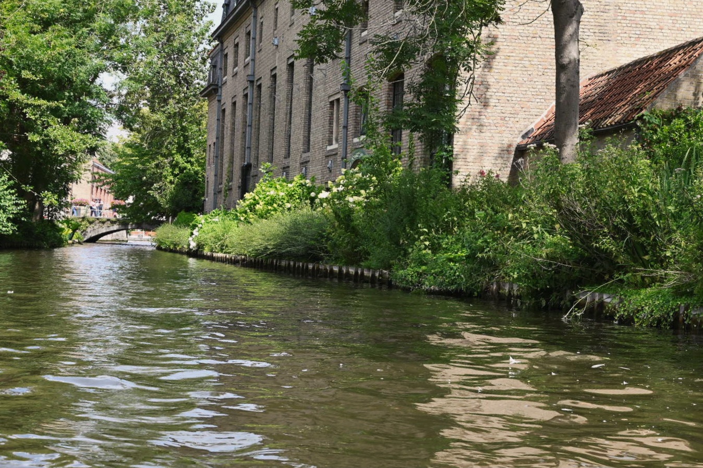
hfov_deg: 39.6
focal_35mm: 50
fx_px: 976
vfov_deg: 27.0
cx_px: 352
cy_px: 234
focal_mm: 50
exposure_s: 1/323
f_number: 9
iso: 400
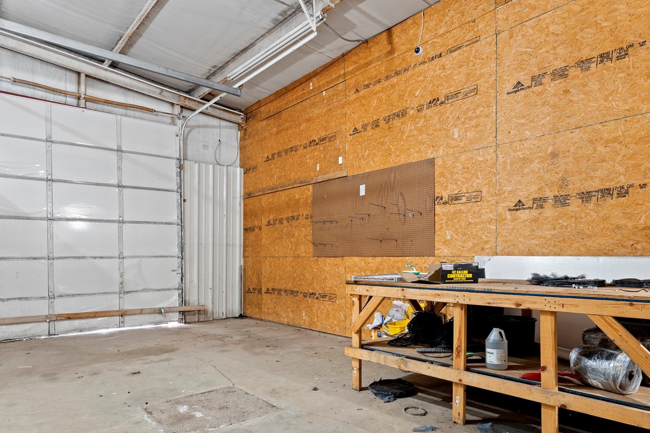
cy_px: 263
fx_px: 415
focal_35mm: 23
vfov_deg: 54.7
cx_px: 331
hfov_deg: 76.1
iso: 125
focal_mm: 16
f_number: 8
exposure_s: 4
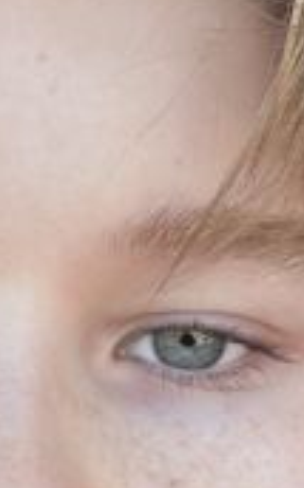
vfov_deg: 18.6
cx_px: -9
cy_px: 380
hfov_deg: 11.6
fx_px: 1476
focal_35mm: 111
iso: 64
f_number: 1.9
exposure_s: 1/121
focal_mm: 2.69
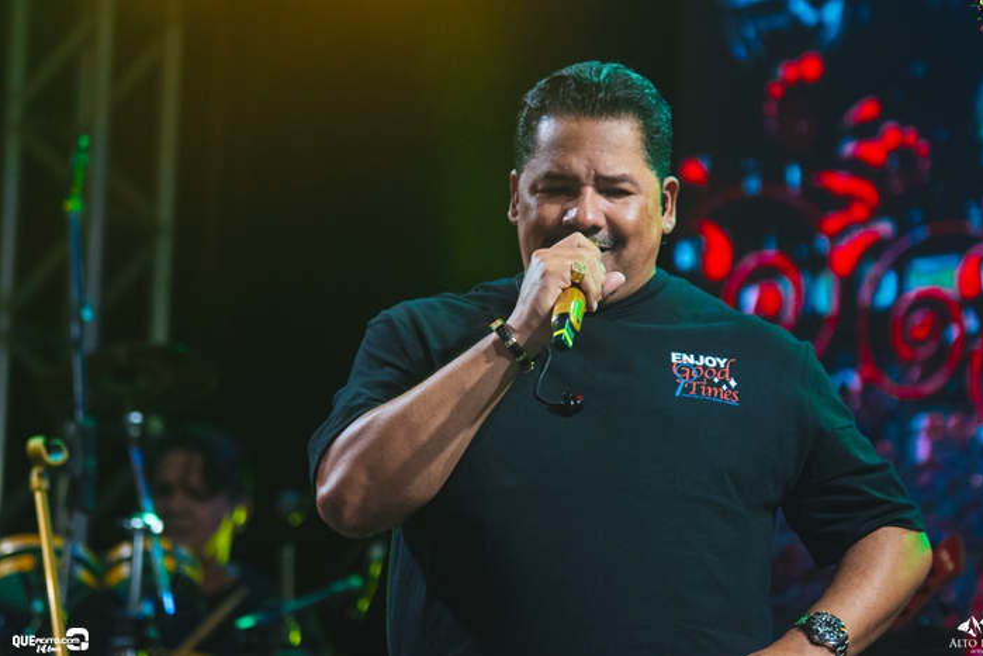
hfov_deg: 10.6
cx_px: 520
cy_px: 314
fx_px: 5297
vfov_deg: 7.1
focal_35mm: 194
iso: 2500
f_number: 2.8
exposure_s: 1/800
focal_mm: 122
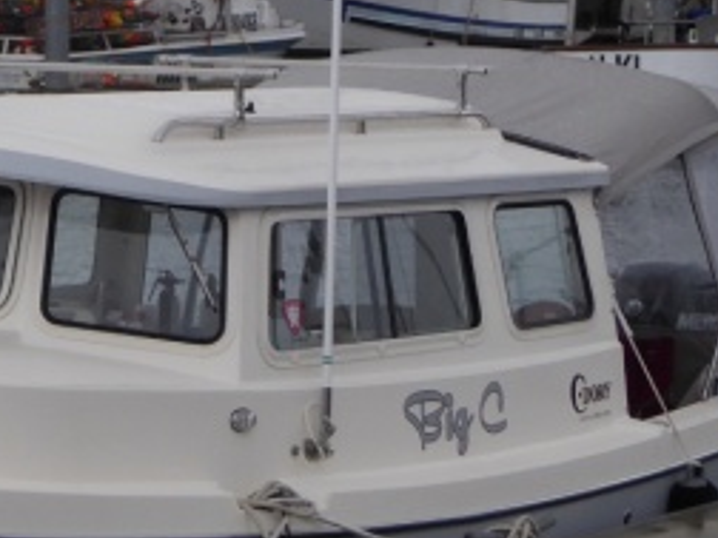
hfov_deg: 10.9
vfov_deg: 8.2
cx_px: 168
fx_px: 3754
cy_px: 125
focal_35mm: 181
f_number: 4.1
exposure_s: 1/60
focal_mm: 9.6
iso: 100
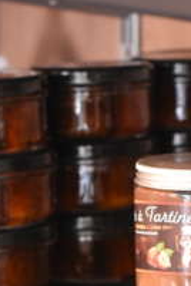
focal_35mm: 207
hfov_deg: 6.6
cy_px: 366
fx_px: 1647
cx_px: 50
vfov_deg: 9.8
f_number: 3.5
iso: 3600
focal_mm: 50
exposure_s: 1/80
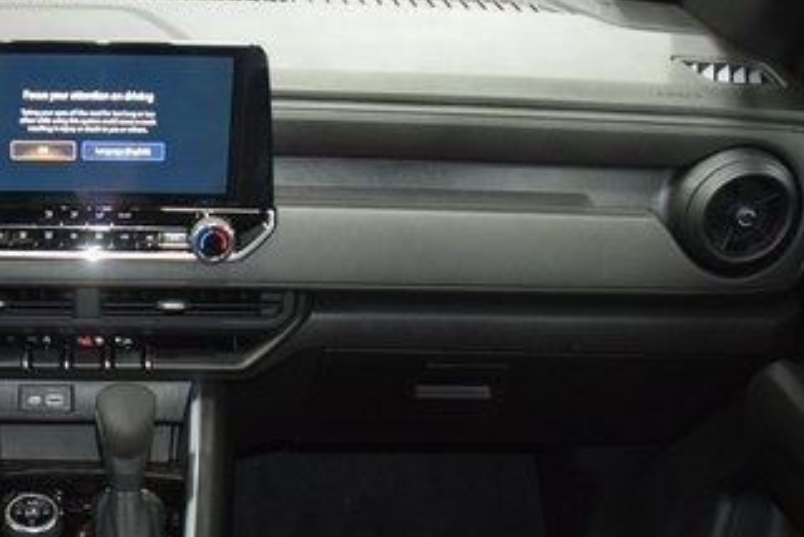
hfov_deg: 34.8
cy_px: 471
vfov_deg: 24.5
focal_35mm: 54
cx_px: 80
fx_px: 1207
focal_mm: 18
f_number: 3.5
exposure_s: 1/40
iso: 2800
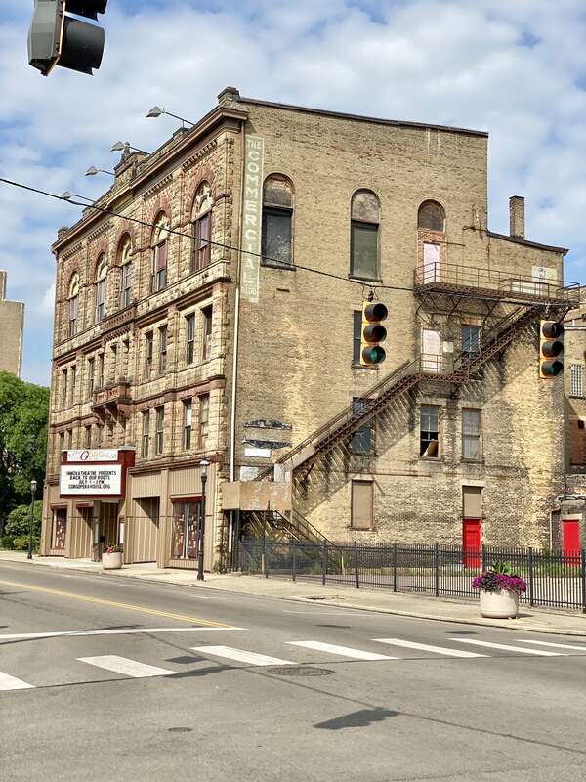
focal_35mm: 52
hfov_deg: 28.0
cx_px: 293
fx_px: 1174
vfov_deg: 36.8
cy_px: 391
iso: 20
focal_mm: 6
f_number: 2
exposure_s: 1/2083
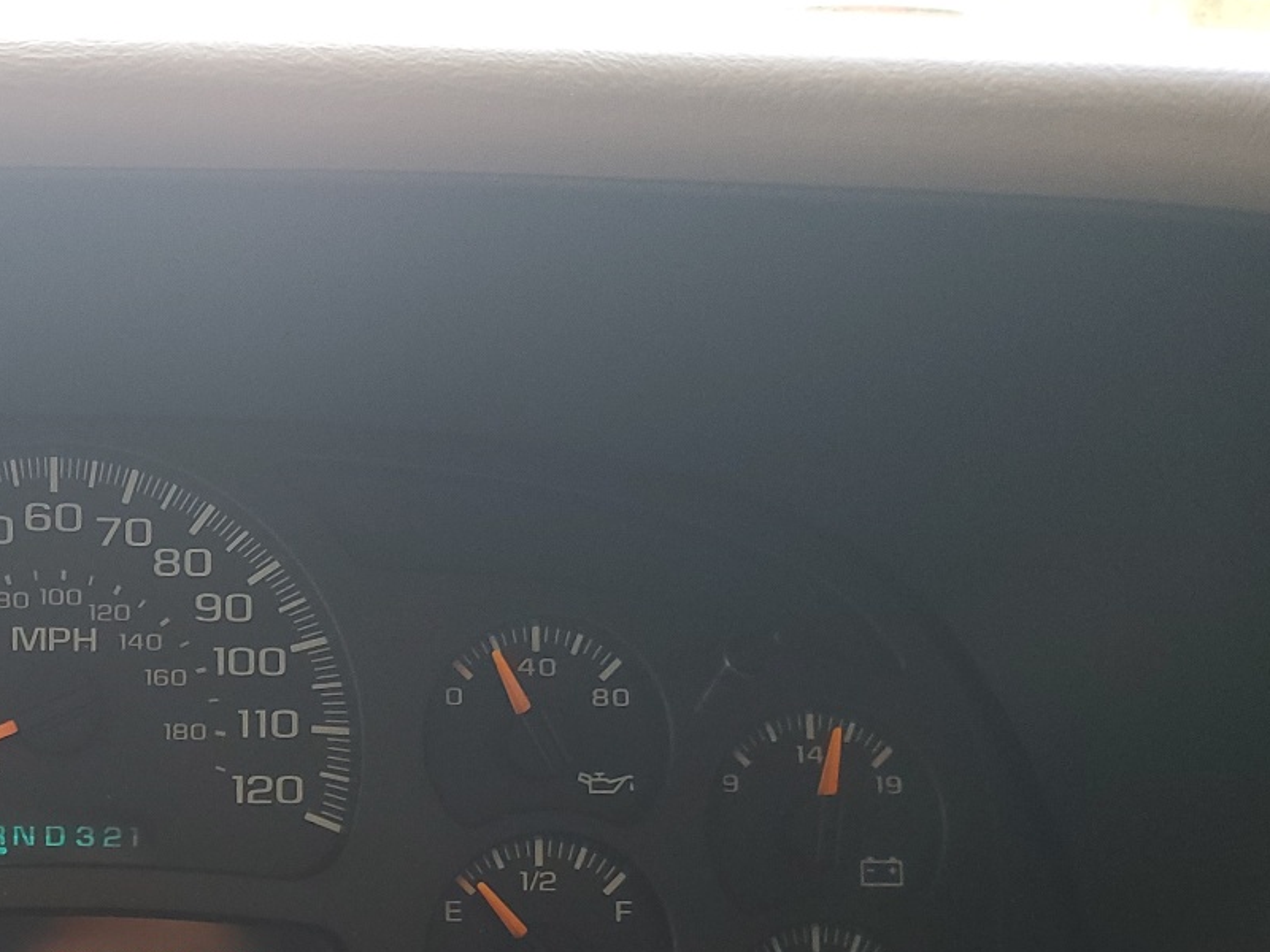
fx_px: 1908
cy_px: 922
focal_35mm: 52
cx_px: 19
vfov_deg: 26.7
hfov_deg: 33.8
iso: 59
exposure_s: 1/60.2
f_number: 1.5
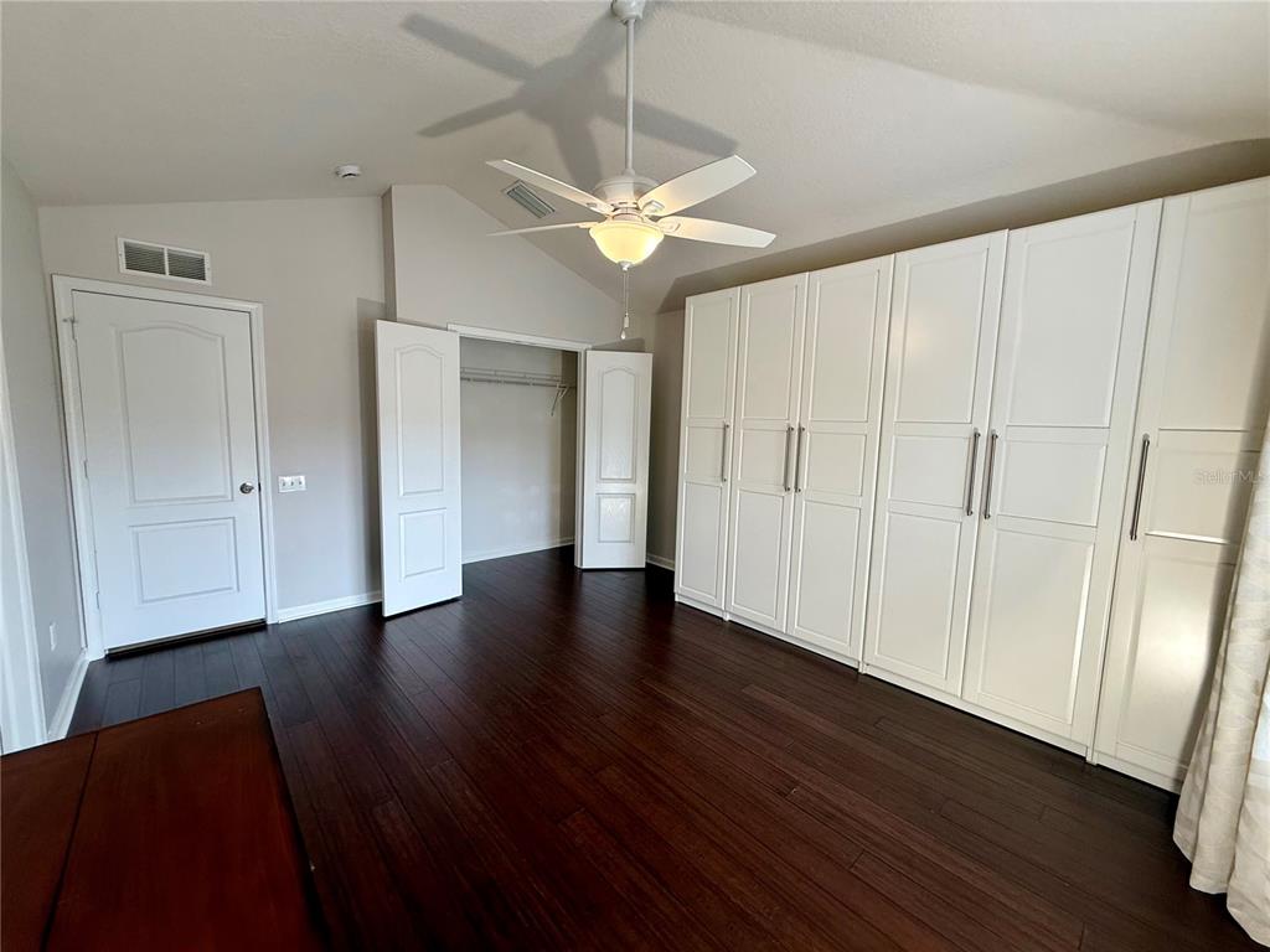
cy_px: 476
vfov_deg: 85.7
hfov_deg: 102.1
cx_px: 635
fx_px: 514
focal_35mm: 14
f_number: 2.2
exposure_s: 1/120
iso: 160
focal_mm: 2.22
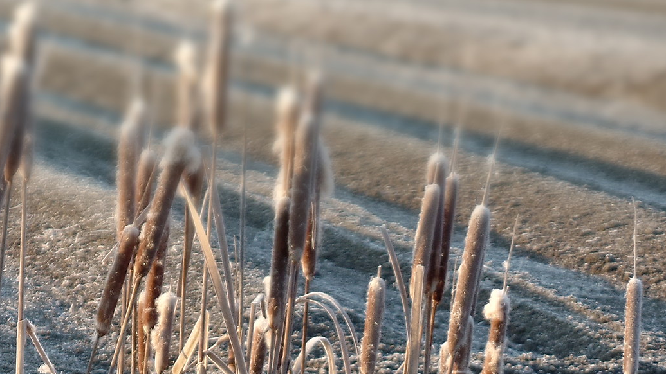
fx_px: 5086
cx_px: -86
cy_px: 403
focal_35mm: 288
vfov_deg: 4.2
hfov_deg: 7.4
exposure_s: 1/180
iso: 80
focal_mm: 20.3
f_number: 4
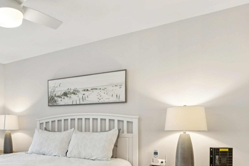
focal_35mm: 32
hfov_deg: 52.6
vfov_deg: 39.8
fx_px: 221
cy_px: 127
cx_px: 32
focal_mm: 17
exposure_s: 1/20
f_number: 7.1
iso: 400
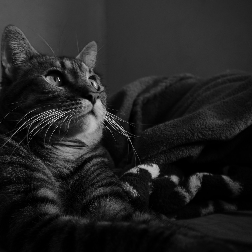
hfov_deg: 33.6
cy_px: 127
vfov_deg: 34.0
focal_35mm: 50
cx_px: 75
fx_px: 412
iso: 640
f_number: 5.6
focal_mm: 26
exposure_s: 1/15
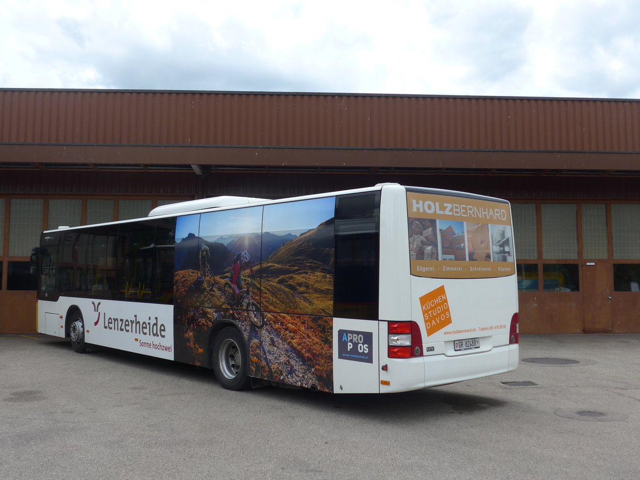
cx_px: 320
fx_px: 666
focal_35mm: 36
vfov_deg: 39.7
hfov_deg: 51.4
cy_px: 240
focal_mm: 7.5
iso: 80
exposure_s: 1/1600
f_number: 2.8
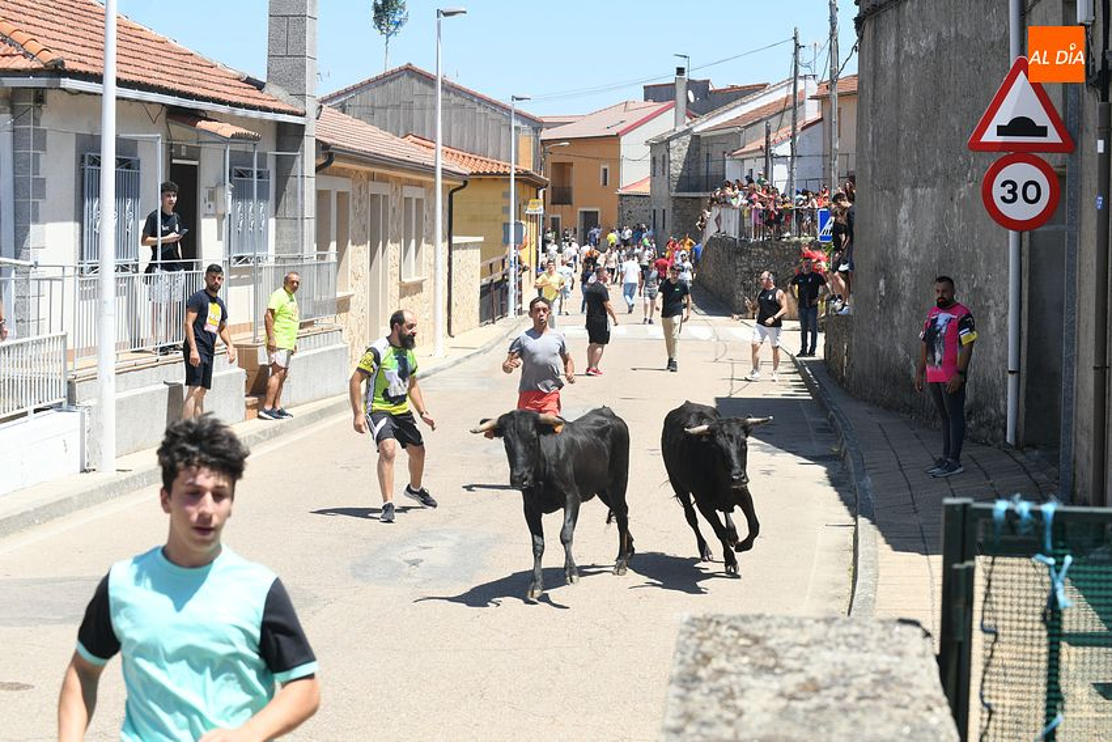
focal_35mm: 78
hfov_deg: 26.0
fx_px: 2410
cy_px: 371
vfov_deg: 17.5
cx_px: 556
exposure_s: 1/400
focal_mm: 78
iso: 250
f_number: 7.1
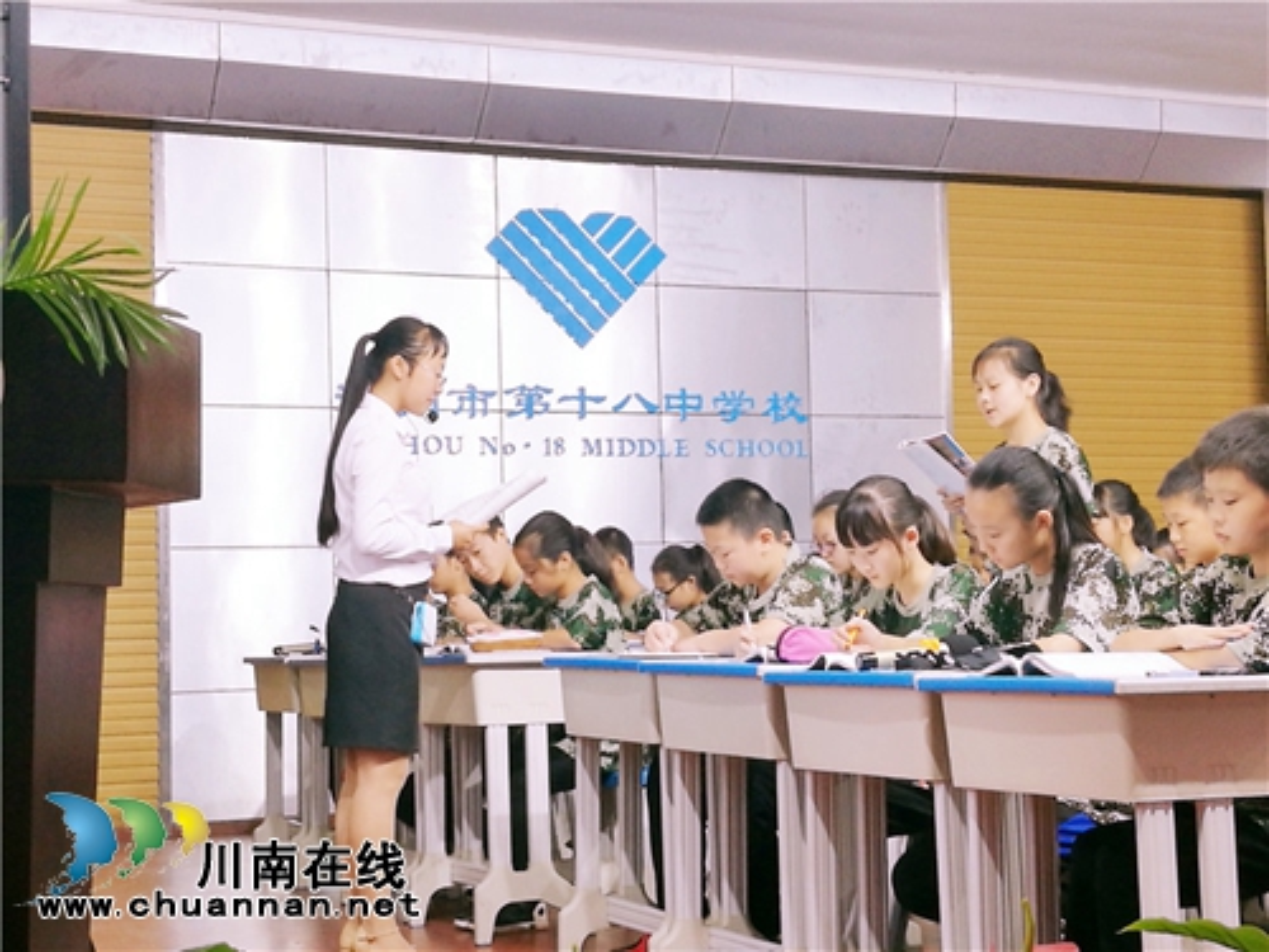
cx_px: 634
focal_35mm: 65
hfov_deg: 29.8
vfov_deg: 22.6
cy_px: 476
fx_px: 2383
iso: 160
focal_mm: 4.5
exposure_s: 1/50
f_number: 2.2
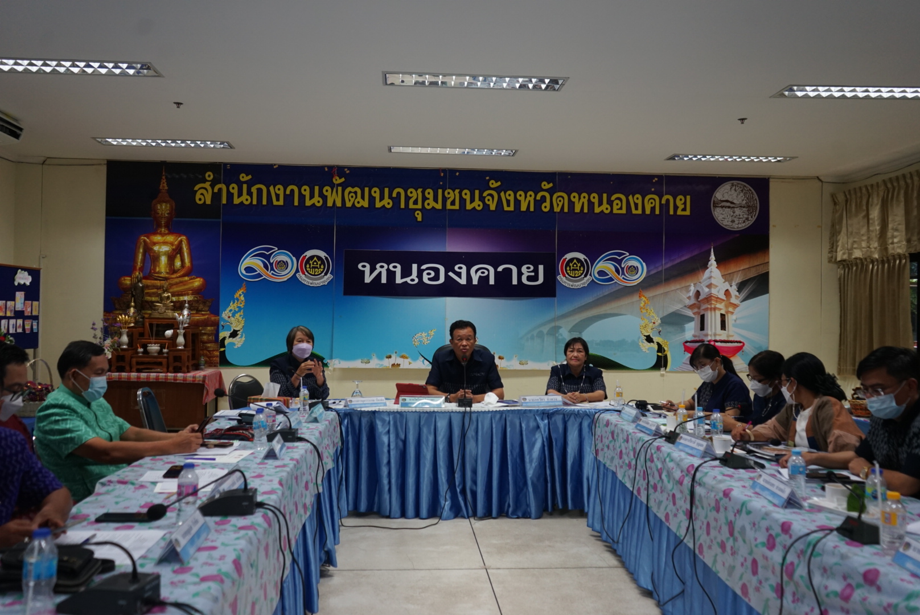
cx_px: 460
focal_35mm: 29
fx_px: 742
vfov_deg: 45.0
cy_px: 308
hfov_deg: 63.6
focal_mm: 29
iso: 800
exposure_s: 1/160
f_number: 4
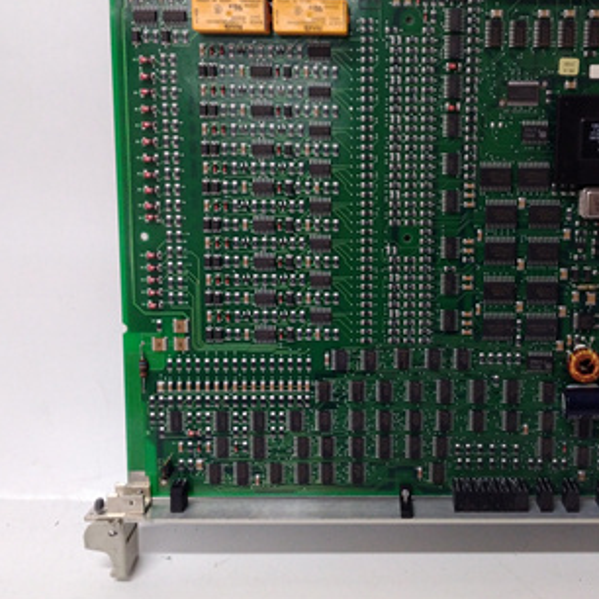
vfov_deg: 42.6
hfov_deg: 42.3
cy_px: 238
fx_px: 764
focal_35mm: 39
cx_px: 393
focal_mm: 3.79
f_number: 2
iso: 285
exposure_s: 1/33
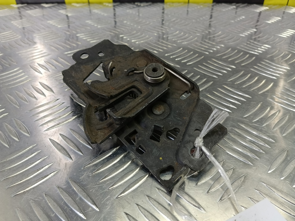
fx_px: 196
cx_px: 148
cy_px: 110
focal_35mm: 23
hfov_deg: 73.9
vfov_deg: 58.9
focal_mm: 4.11
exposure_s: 1/50
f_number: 1.6
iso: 122
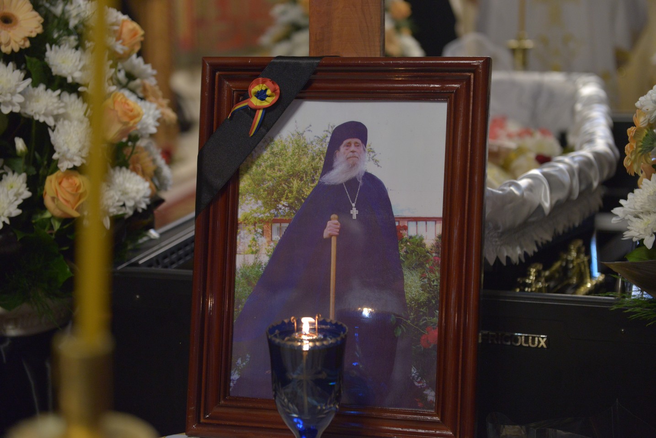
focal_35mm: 70
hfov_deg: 28.8
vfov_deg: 19.5
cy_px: 219
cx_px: 328
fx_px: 1276
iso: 2000
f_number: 2.8
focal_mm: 70
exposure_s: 1/100
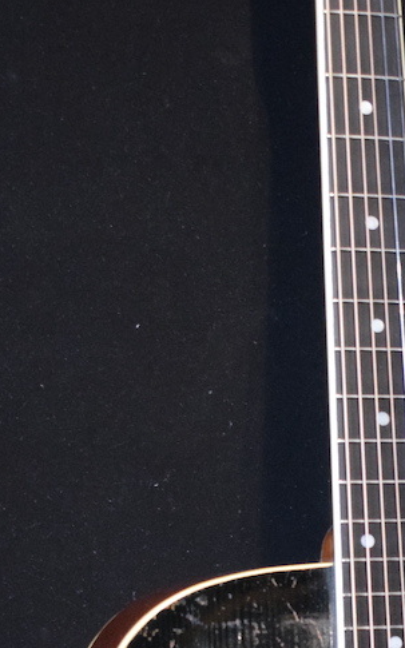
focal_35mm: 128
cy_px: 636
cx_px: 362
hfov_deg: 10.2
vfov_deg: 16.1
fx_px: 2254
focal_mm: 27
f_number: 4
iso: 2800
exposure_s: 1/30
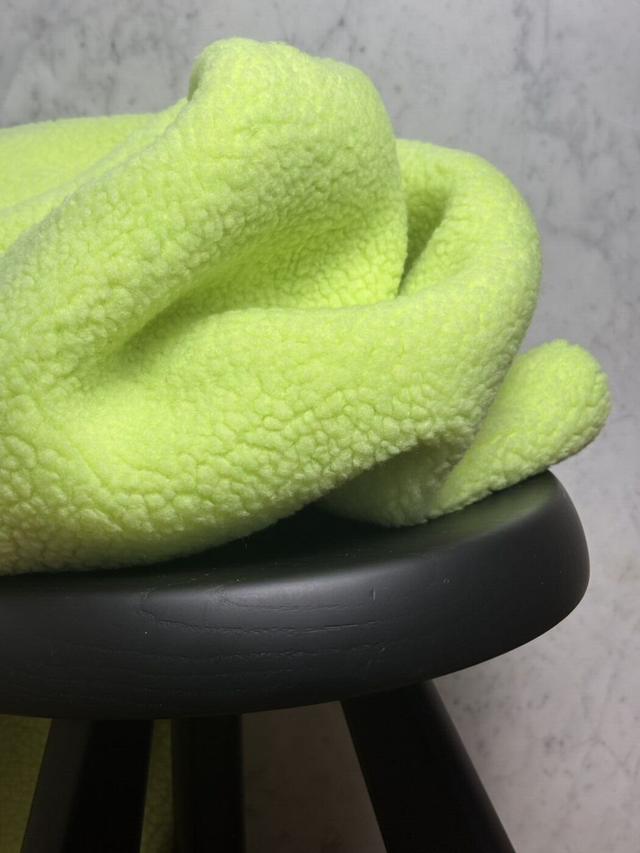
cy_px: 426
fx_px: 1282
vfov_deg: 36.8
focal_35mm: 52
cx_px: 320
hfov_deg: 28.0
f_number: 1.6
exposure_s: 1/121
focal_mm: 5.96
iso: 32
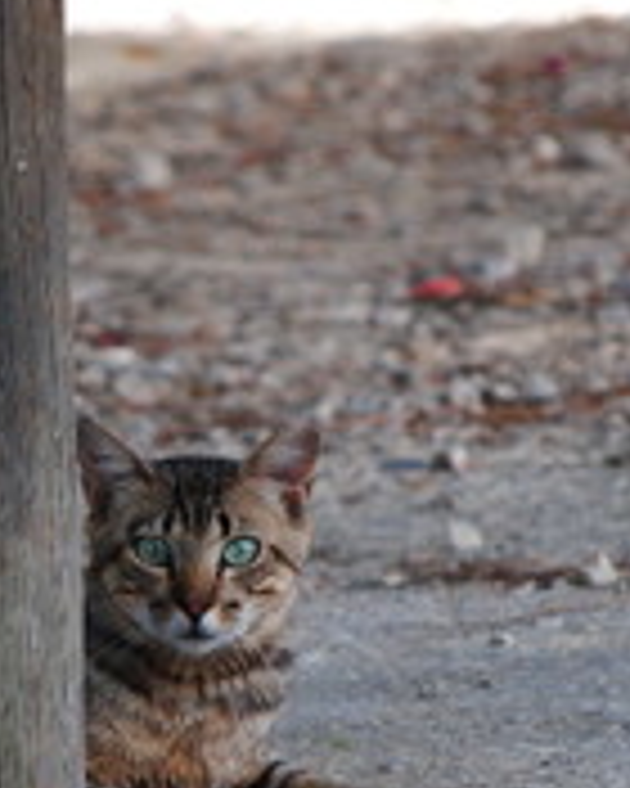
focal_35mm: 806
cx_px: 216
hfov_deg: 1.9
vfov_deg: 2.4
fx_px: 18785
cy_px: 576
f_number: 6.3
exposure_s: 1/125
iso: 200
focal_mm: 200
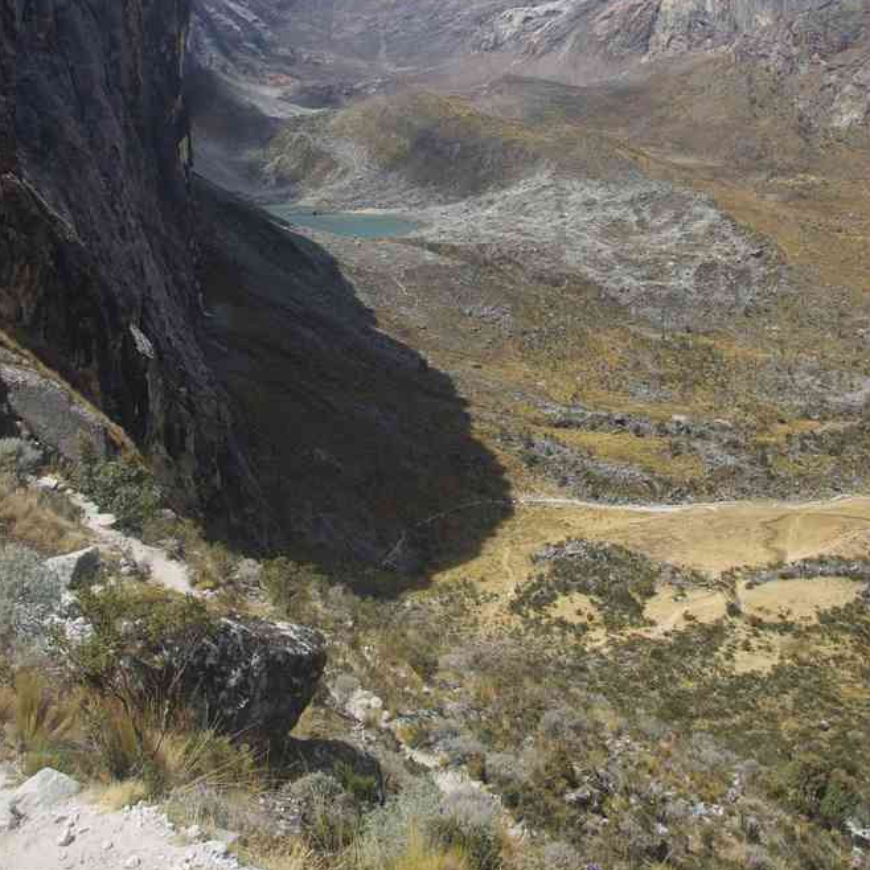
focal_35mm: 41
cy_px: 227
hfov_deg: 41.3
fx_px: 1156
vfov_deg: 40.2
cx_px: 435
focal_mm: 21
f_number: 11
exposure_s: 1/80
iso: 200
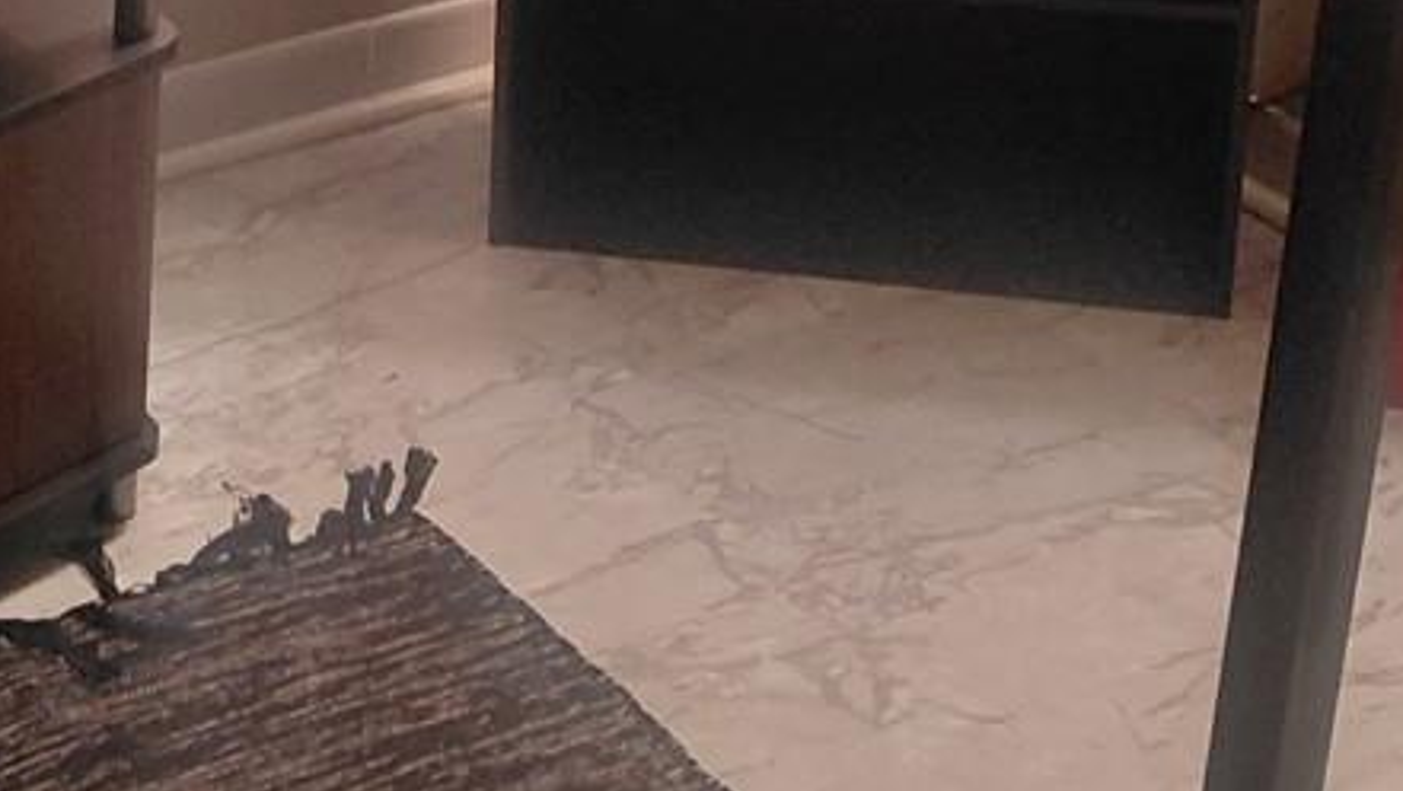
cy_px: -756
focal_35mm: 99
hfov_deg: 21.1
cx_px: 137
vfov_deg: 11.2
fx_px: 3685
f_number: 1.8
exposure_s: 1/40
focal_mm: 4.69
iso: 320
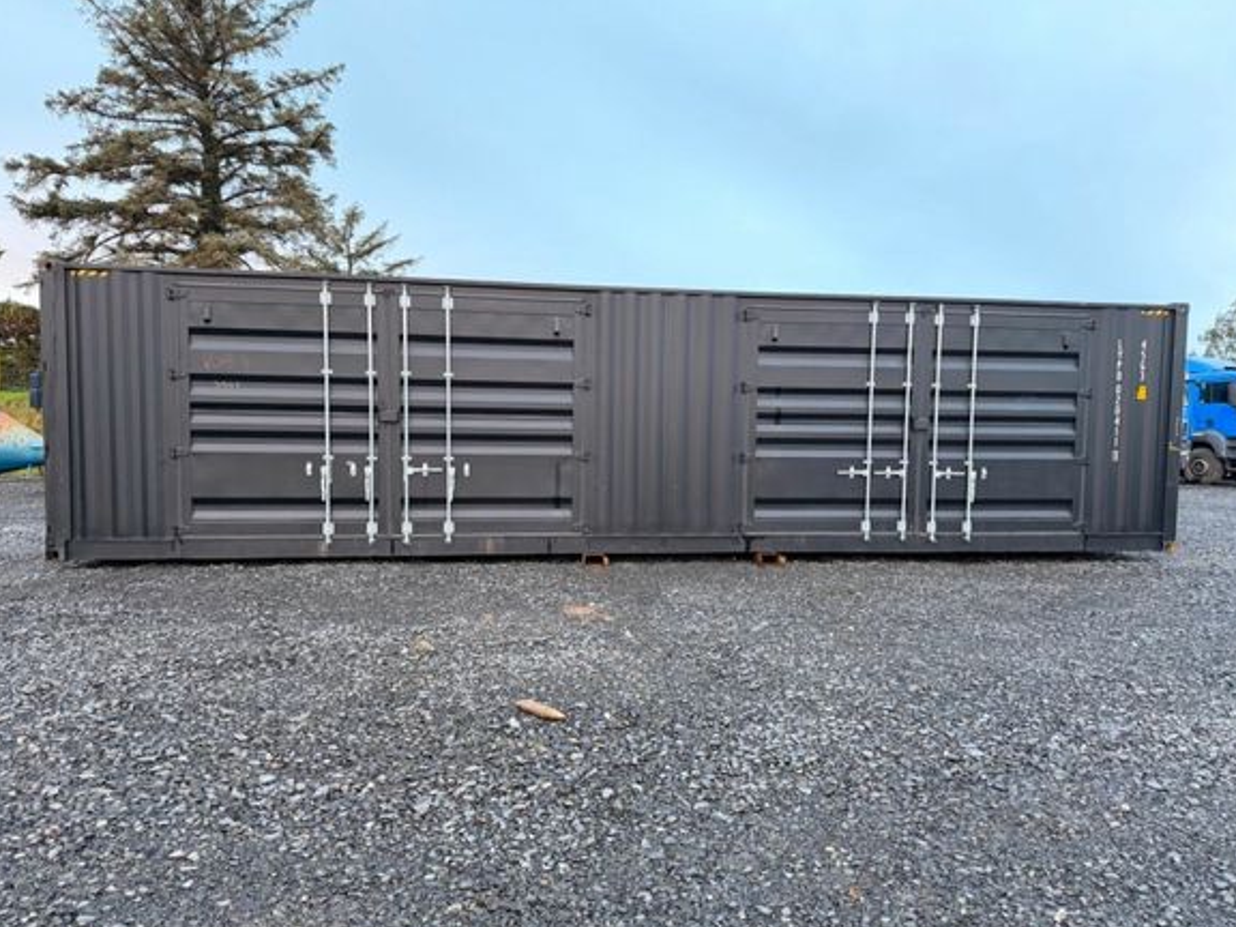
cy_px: 476
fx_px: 893
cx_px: 635
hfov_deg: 69.4
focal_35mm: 25
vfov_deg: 54.9
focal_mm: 6.76
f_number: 1.78
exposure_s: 1/74
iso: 200
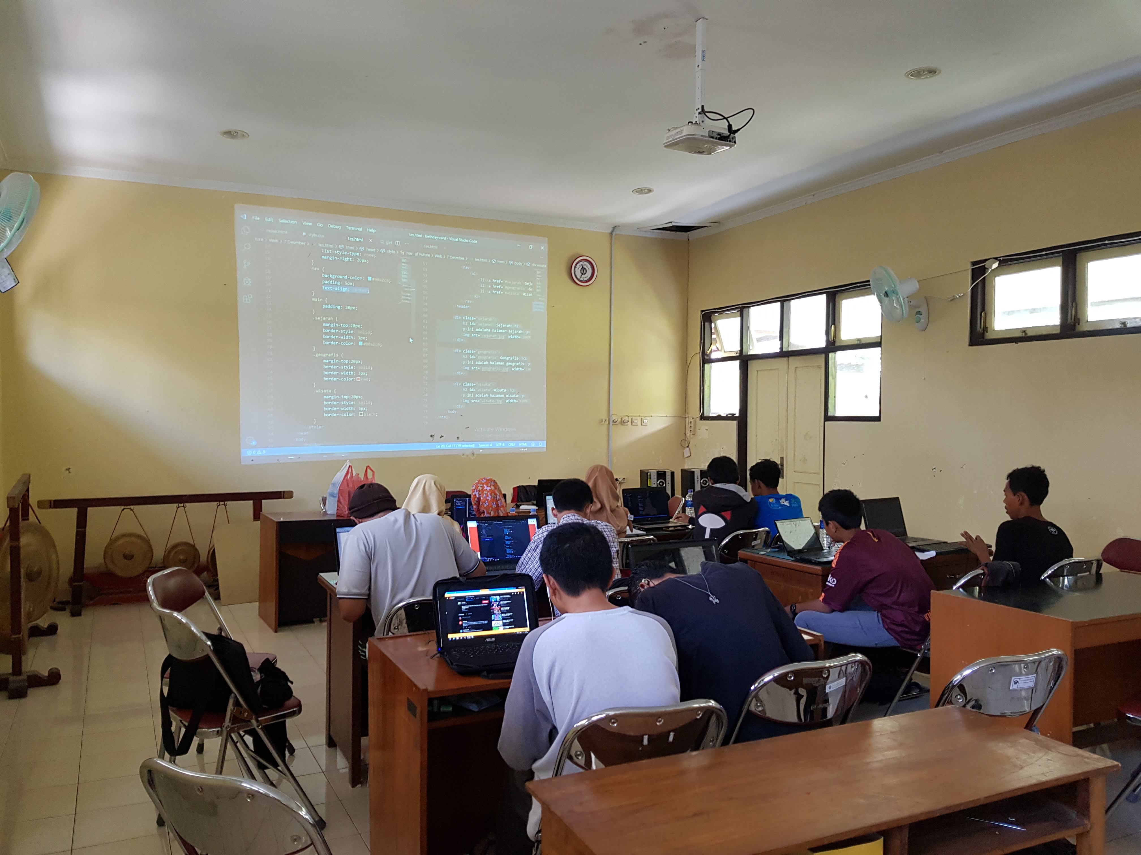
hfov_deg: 67.3
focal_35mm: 26
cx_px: 570
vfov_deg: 53.1
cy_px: 428
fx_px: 857
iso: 160
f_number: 1.7
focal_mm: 4.2
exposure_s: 1/40
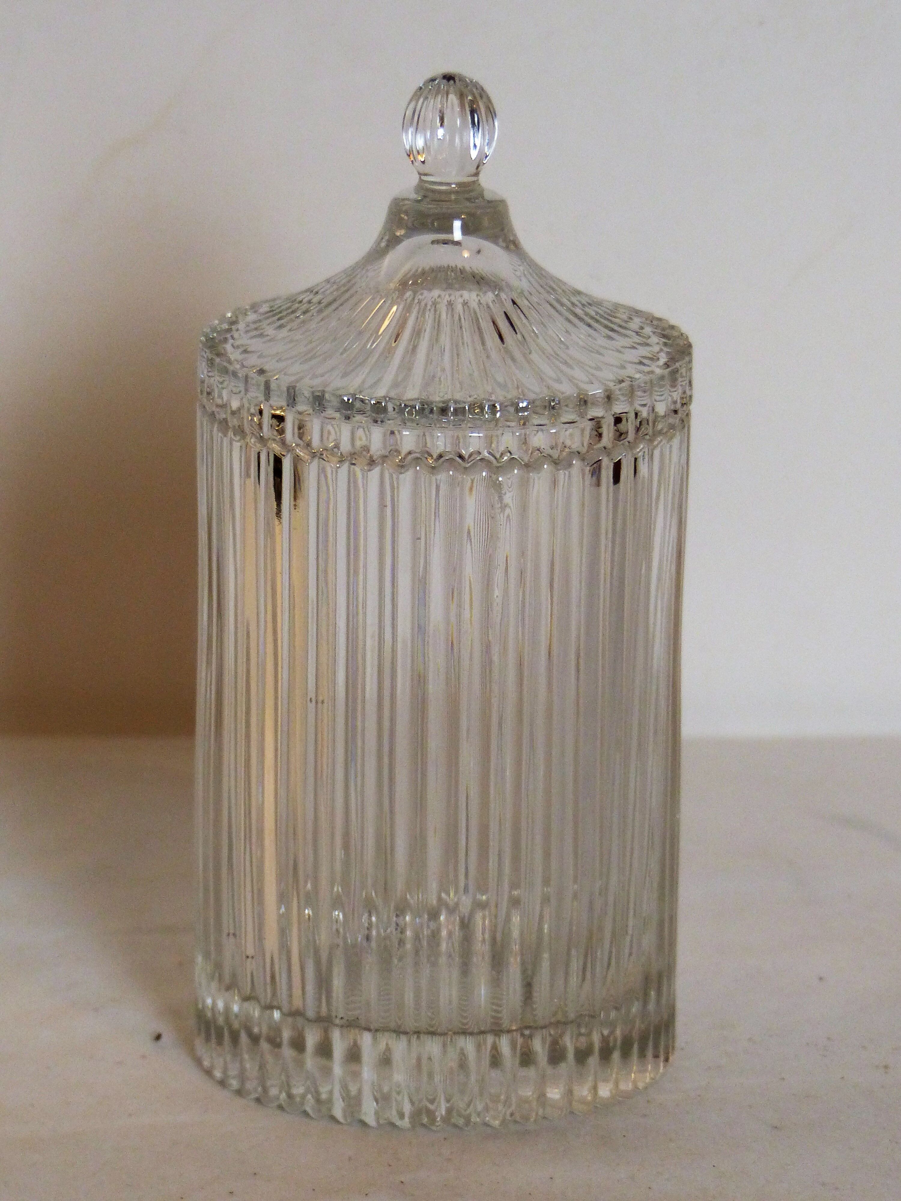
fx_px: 6594
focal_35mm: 190
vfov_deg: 10.4
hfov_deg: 7.8
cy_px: 600
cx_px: 450
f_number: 2.8
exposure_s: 1/80
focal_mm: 31.1
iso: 250
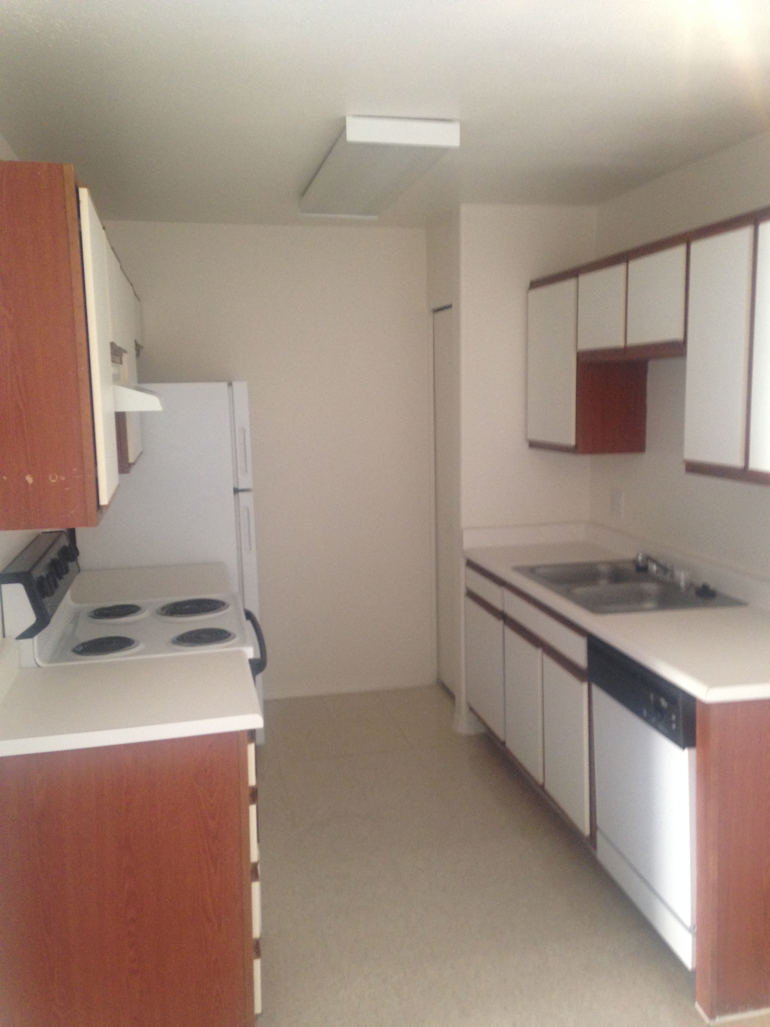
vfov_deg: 55.4
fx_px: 979
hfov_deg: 42.9
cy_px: 514
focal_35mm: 33
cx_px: 385
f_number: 2.4
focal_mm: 4.12
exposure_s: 1/20
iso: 160
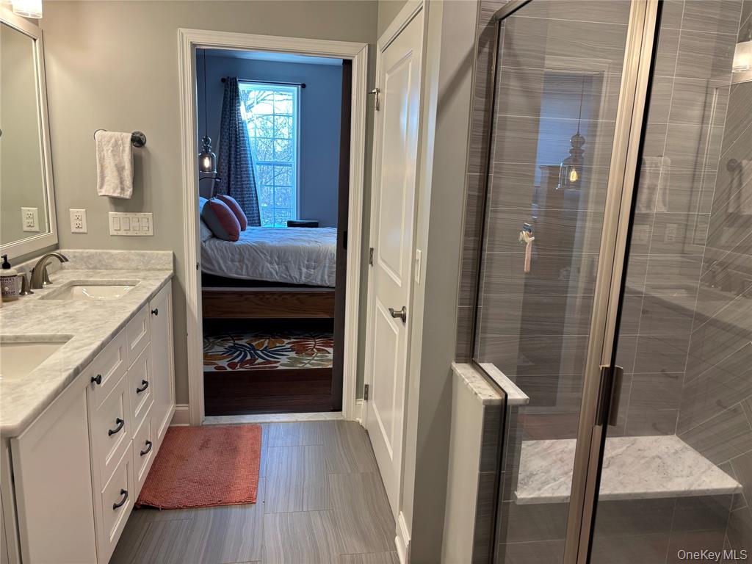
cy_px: 282
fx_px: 565
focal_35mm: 26
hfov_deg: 67.3
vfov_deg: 53.1
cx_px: 376
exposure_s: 1/60
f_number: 1.6
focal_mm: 5.96
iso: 100
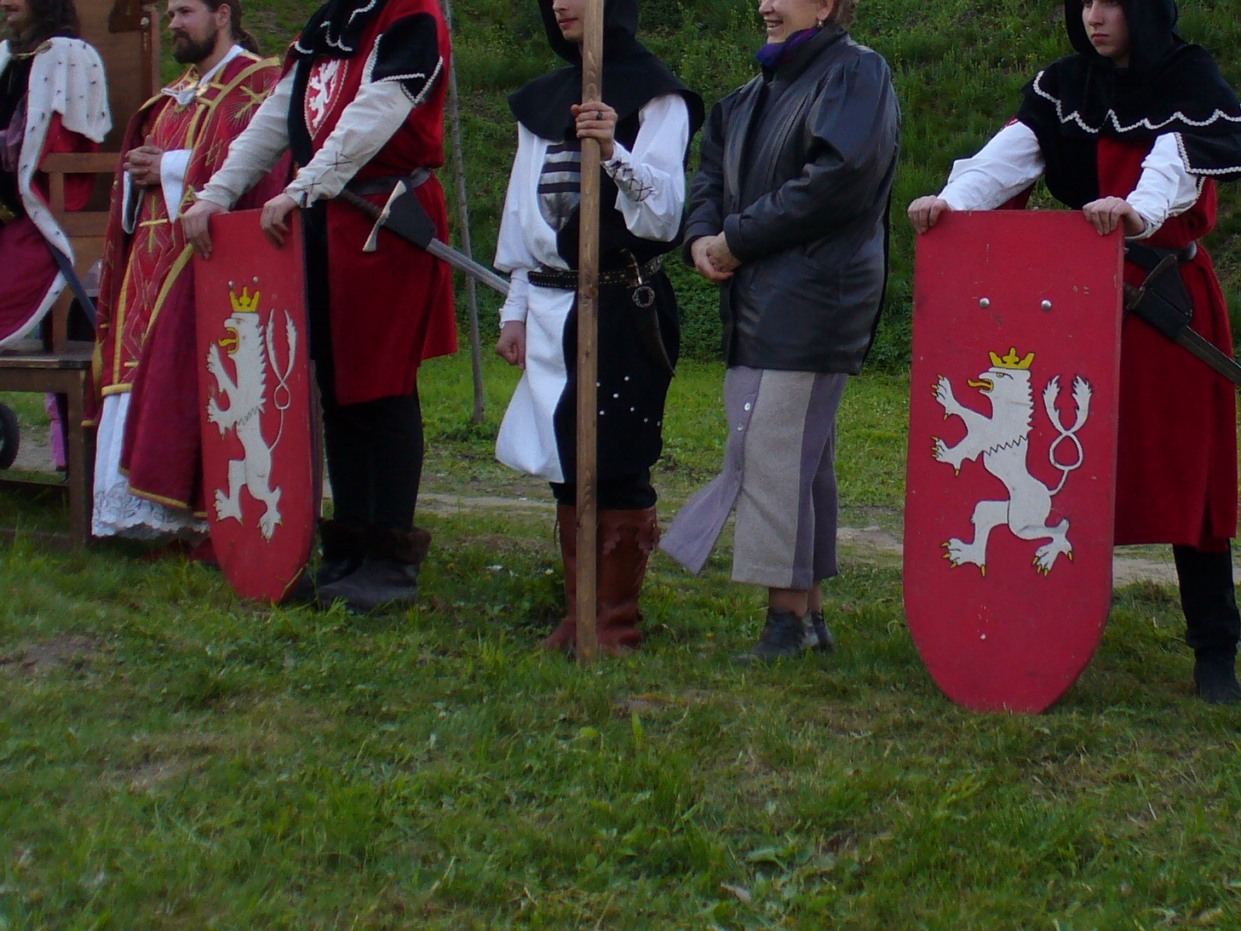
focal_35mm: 65
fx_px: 2330
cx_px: 916
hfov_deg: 29.4
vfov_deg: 22.4
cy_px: 231
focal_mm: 6.1
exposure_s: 1/200
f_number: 2.8
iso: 80
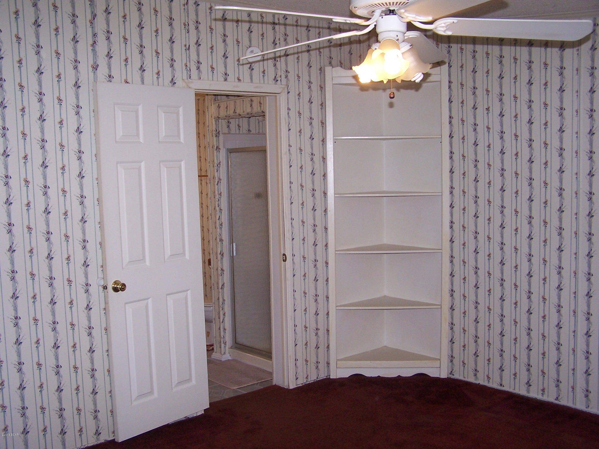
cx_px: 300
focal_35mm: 38
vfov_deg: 37.7
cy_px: 224
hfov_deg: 49.0
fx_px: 658
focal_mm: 6.3
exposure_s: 1/60
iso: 140
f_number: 2.8
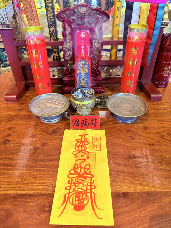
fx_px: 171
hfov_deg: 53.1
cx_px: 86
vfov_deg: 67.3
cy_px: 114
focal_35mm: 26
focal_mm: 5.96
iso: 400
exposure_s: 1/50
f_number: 1.6
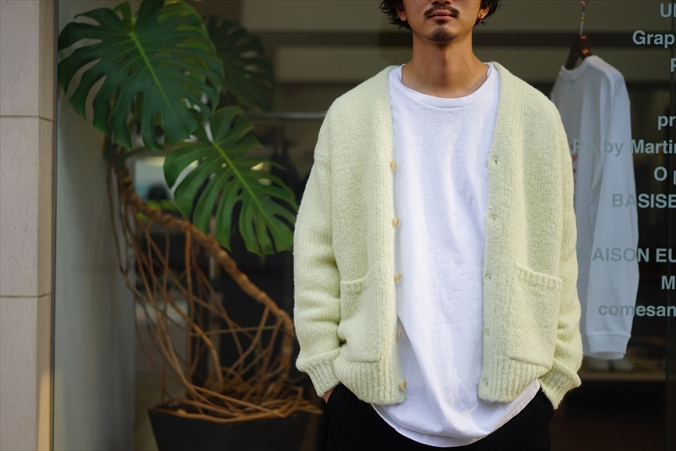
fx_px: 1032
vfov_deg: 24.6
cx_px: 338
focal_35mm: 55
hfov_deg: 36.3
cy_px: 226
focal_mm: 55
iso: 100
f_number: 1.8
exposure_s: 1/800
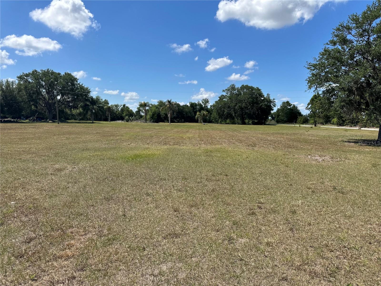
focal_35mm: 24
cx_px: 190
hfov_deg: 71.6
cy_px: 143
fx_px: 264
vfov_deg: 56.8
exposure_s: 1/4762
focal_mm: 6.86
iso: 80
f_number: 1.78
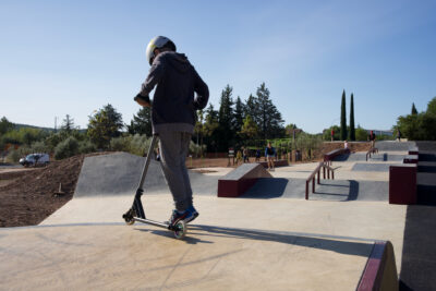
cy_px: 146
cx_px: 218
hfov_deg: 49.5
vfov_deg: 34.2
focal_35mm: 39
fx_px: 472
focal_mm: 39
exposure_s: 1/160
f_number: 10
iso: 100
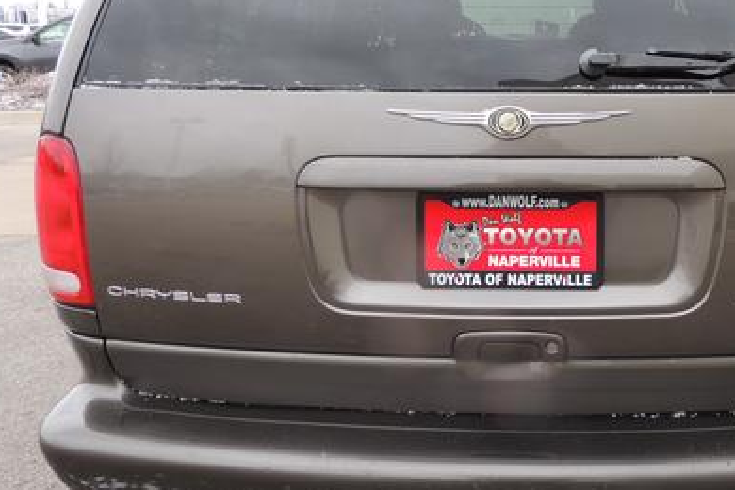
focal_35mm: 41
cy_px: 172
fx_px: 837
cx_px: 516
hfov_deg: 46.3
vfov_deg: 32.4
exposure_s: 1/80
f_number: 3
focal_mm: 4.3
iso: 100
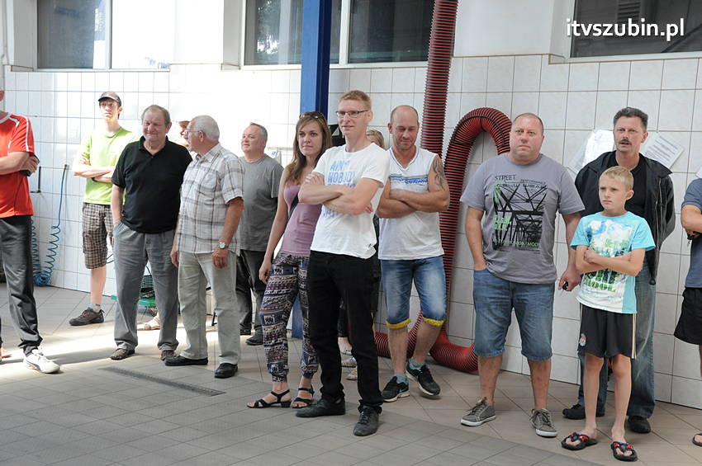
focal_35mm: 48
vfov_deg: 28.0
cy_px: 233
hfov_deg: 41.1
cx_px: 351
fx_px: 935
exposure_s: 1/160
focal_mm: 32
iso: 800
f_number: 5.6
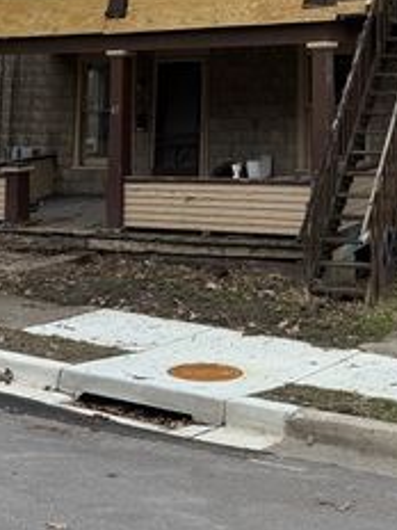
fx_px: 1055
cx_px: 379
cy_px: -56
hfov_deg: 20.7
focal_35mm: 69
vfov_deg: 26.0
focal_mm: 6.76
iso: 80
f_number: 1.78
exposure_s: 1/3759
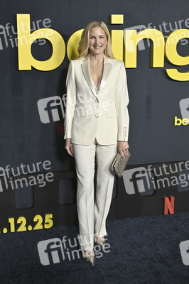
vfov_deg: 41.1
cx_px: 94
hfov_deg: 28.0
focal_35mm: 48
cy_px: 142
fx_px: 379
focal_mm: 48
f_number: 6.3
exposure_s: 1/320
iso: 2500
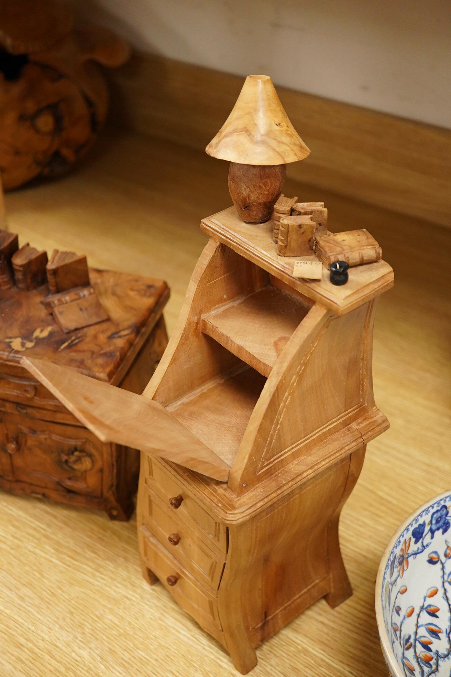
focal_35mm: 45
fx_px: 846
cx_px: 226
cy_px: 338
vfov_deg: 43.6
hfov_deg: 29.9
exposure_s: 1/320
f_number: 3.5
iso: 2500
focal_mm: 30
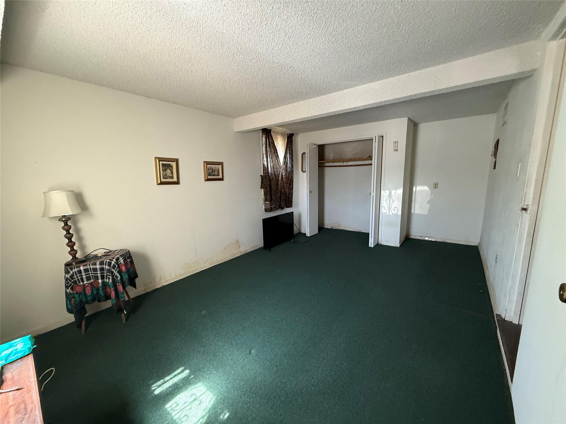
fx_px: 229
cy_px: 212
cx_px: 283
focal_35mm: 14
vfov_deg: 85.7
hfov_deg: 102.1
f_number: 2.2
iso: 500
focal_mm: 2.22
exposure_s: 1/60
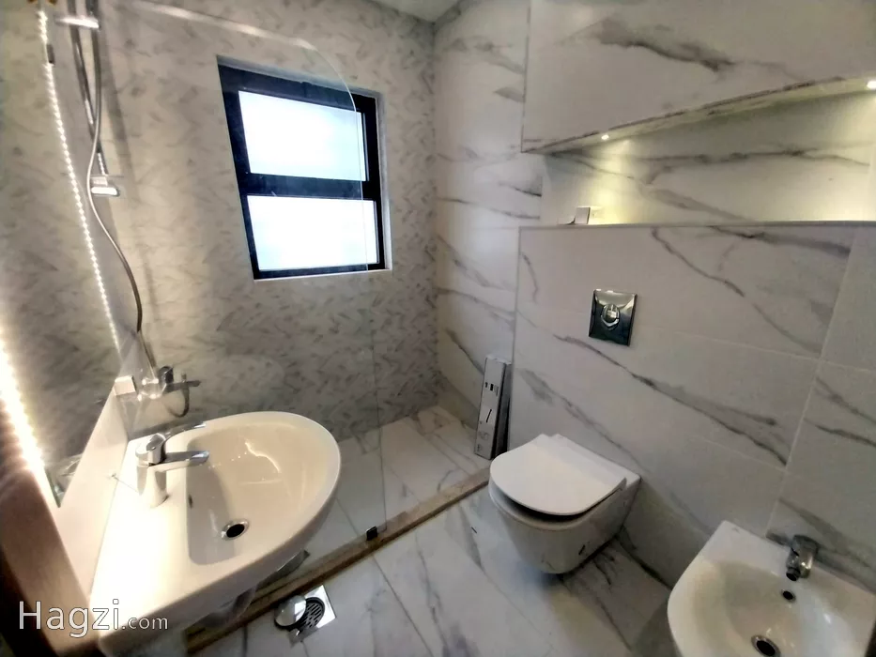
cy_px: 328
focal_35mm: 13
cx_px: 438
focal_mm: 1.3
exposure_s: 1/33
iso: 250
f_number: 2.2
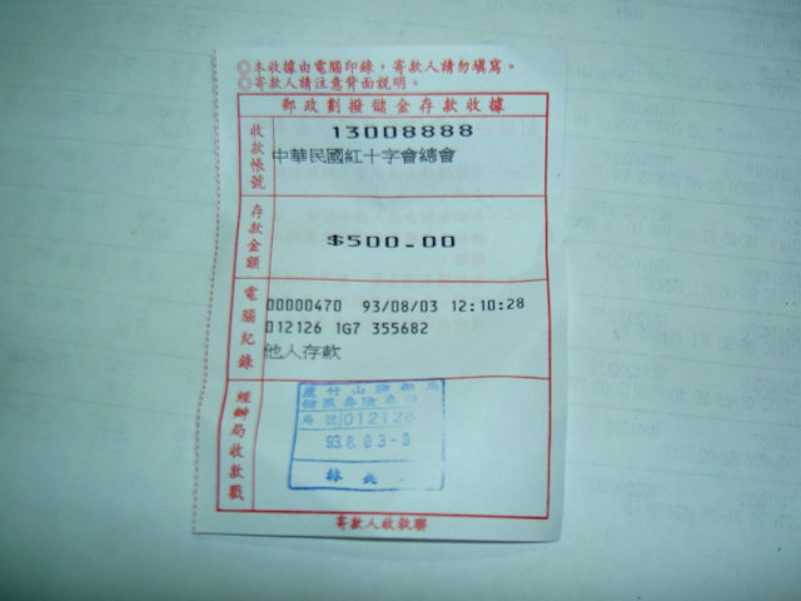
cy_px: 300
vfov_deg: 36.8
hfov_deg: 47.9
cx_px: 400
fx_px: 902
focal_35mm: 39
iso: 100
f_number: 2.8
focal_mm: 8
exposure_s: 1/59.5
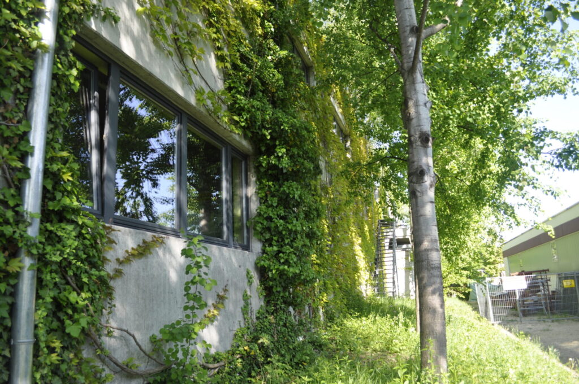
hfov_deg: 67.4
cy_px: 192
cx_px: 290
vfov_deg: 47.8
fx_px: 434
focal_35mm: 27
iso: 250
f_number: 6.3
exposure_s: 1/160
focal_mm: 18
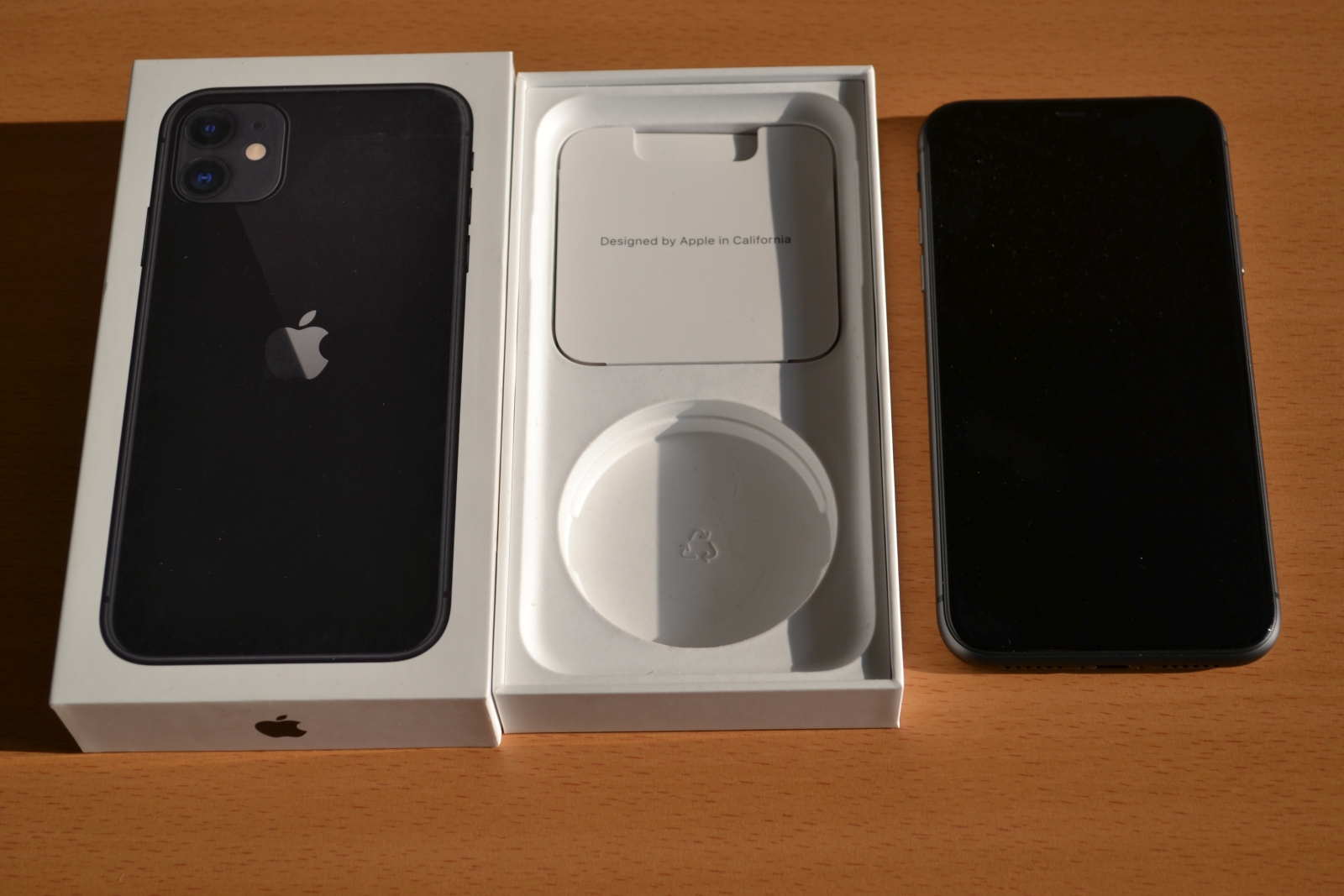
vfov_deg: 22.6
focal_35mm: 60
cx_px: 672
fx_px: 2240
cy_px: 448
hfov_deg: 33.4
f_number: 6.3
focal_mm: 40
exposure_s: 1/160
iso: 100
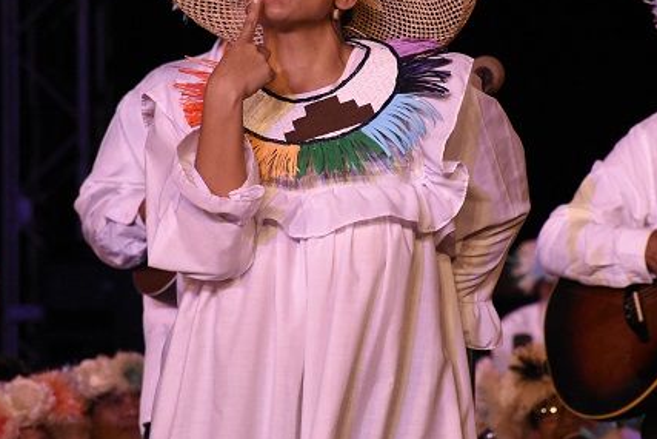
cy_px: 135
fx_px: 5750
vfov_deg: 4.4
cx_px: 326
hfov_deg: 6.5
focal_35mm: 315
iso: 6400
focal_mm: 140
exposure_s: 1/320
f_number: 7.1
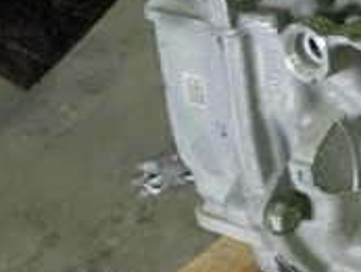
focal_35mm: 104
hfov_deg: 18.3
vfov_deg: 14.2
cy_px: 155
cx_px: 386
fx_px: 1085
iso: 250
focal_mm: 5.4
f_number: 2.3
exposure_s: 1/30
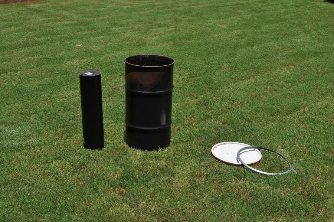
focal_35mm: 48
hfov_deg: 41.2
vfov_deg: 28.0
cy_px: 111
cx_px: 167
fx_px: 445
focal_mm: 32
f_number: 10
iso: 200
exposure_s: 1/400
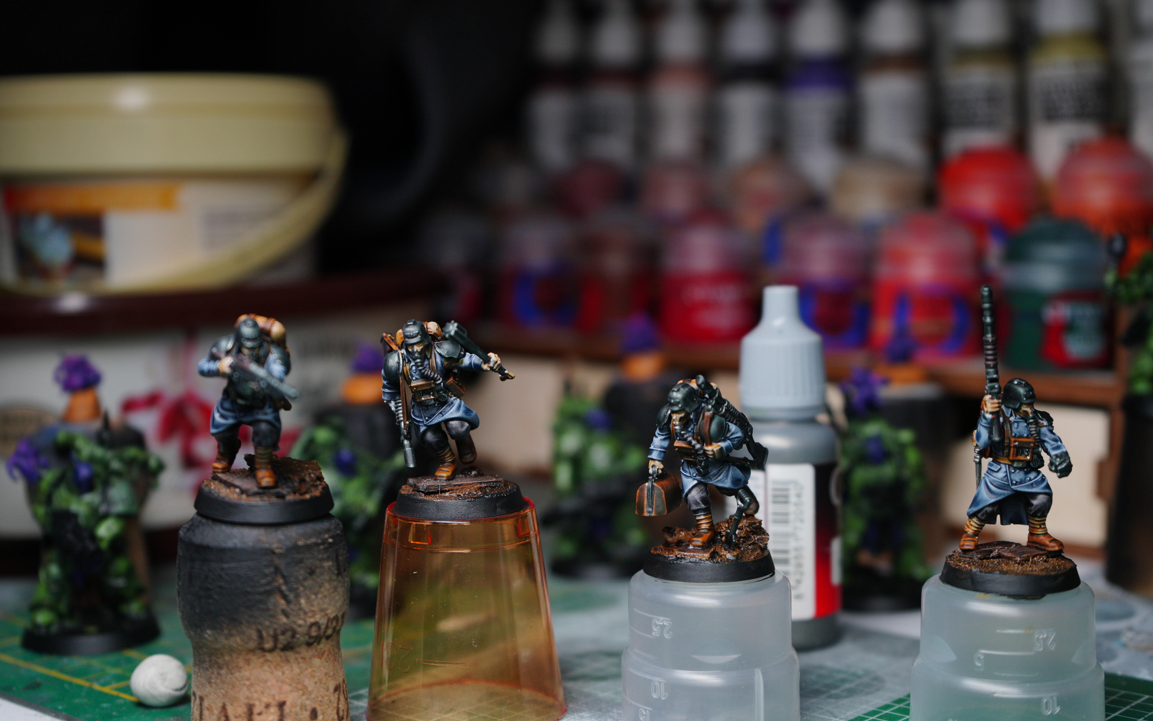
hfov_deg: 39.6
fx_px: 1603
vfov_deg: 25.3
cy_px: 363
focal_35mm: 51
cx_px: 576
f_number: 5
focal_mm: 50
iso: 400
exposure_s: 1/125
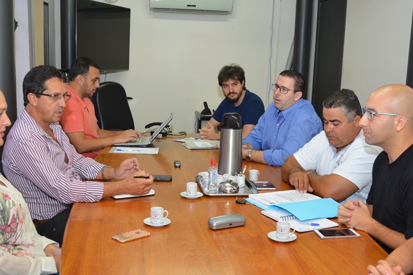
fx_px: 516
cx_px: 209
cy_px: 163
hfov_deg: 43.6
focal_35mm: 45
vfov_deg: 29.8
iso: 450
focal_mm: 20
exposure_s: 1/60
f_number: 4
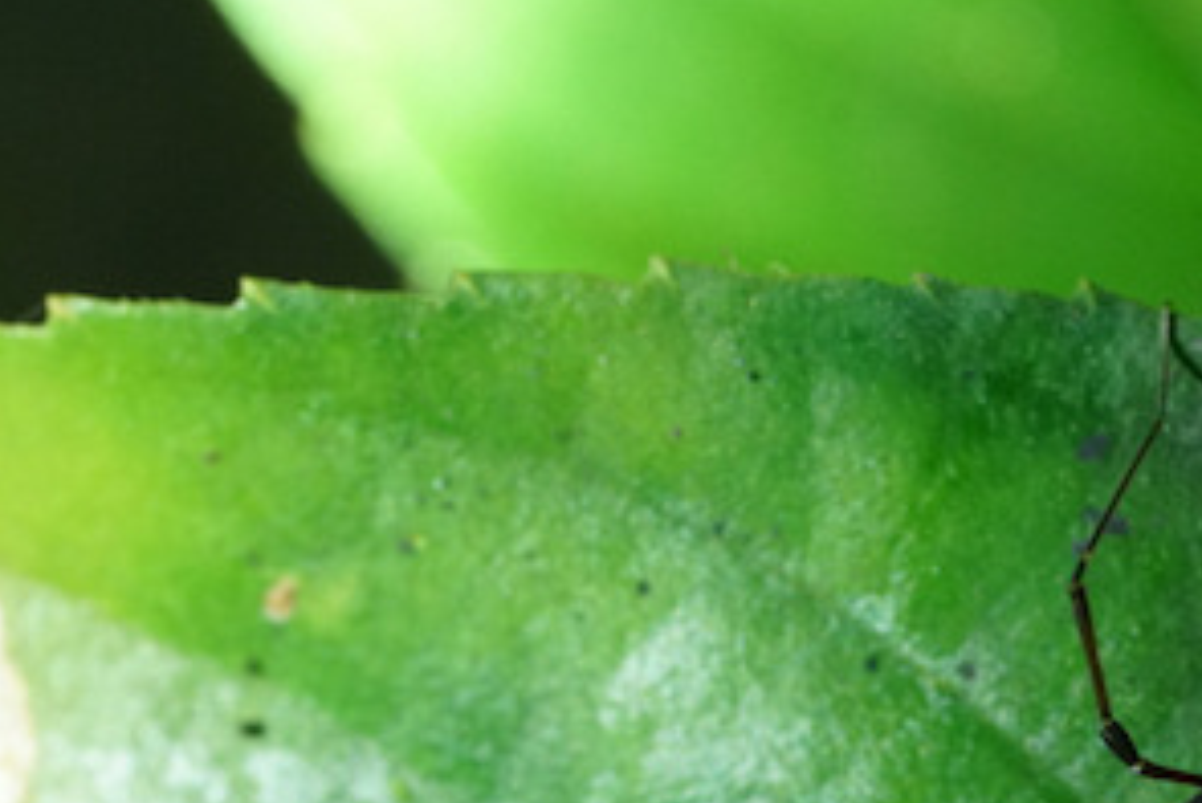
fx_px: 8151
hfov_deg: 8.4
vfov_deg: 5.6
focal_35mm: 244
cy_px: 970
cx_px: 1332
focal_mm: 90
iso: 2500
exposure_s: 1/30
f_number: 8
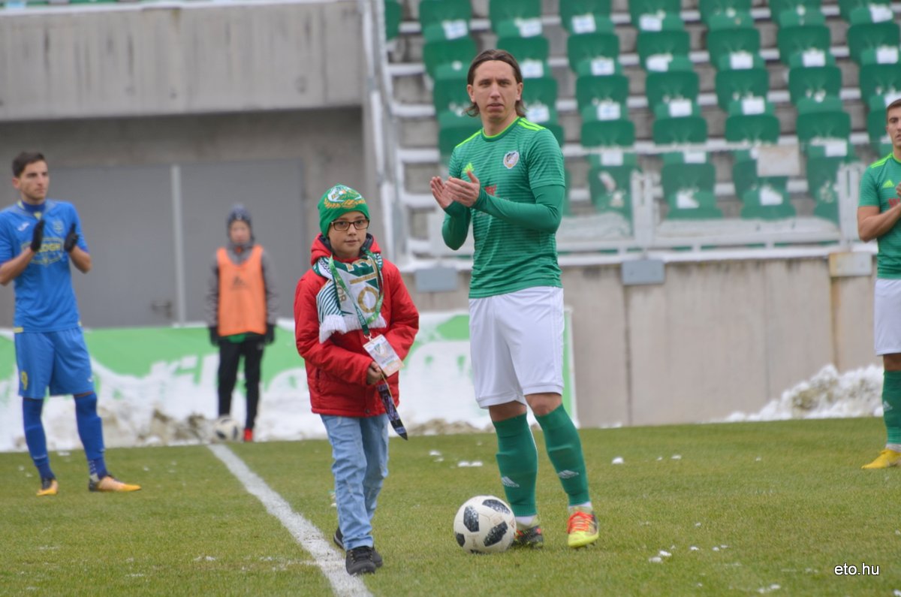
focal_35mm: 420
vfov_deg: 3.3
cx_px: 450
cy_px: 298
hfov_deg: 4.9
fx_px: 10491
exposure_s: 1/100
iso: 100
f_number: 5.6
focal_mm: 280
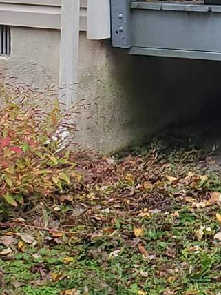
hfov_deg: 10.3
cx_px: 324
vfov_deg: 13.5
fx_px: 1192
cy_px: -101
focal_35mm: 140
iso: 125
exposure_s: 1/120
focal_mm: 4.3
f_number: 2.4
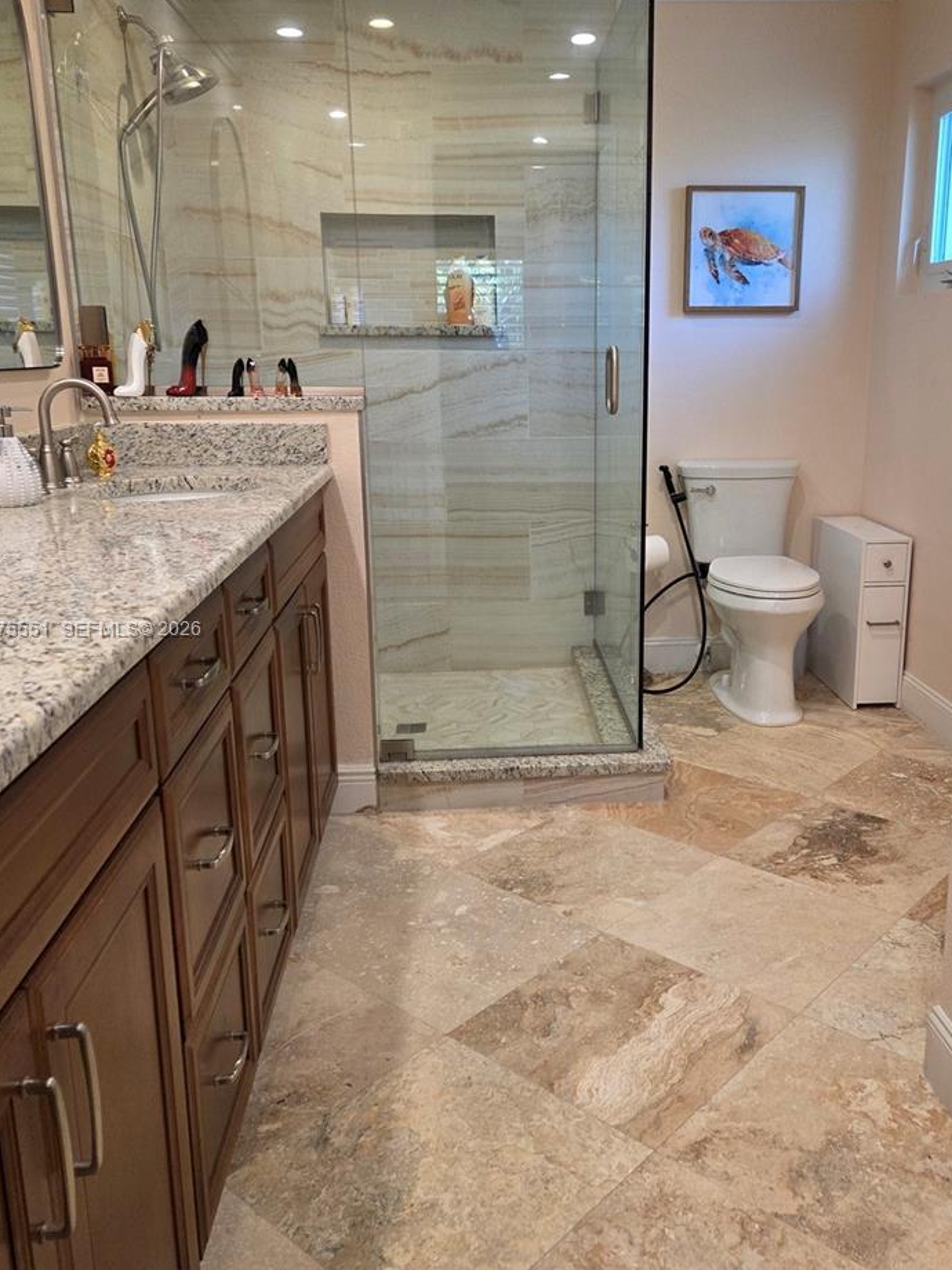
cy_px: 631
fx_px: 1100
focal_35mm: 30
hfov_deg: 46.6
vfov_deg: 60.0
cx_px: 567
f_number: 1.8
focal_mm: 5.4
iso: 200
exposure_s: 1/120
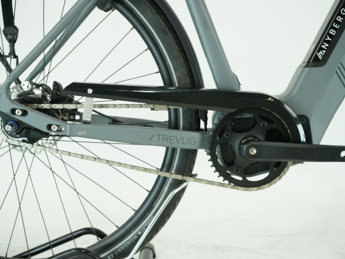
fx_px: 508
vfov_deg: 28.6
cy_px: 129
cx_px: 181
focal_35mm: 51
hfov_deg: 37.5
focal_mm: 47
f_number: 5.6
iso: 2000
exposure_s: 1/200
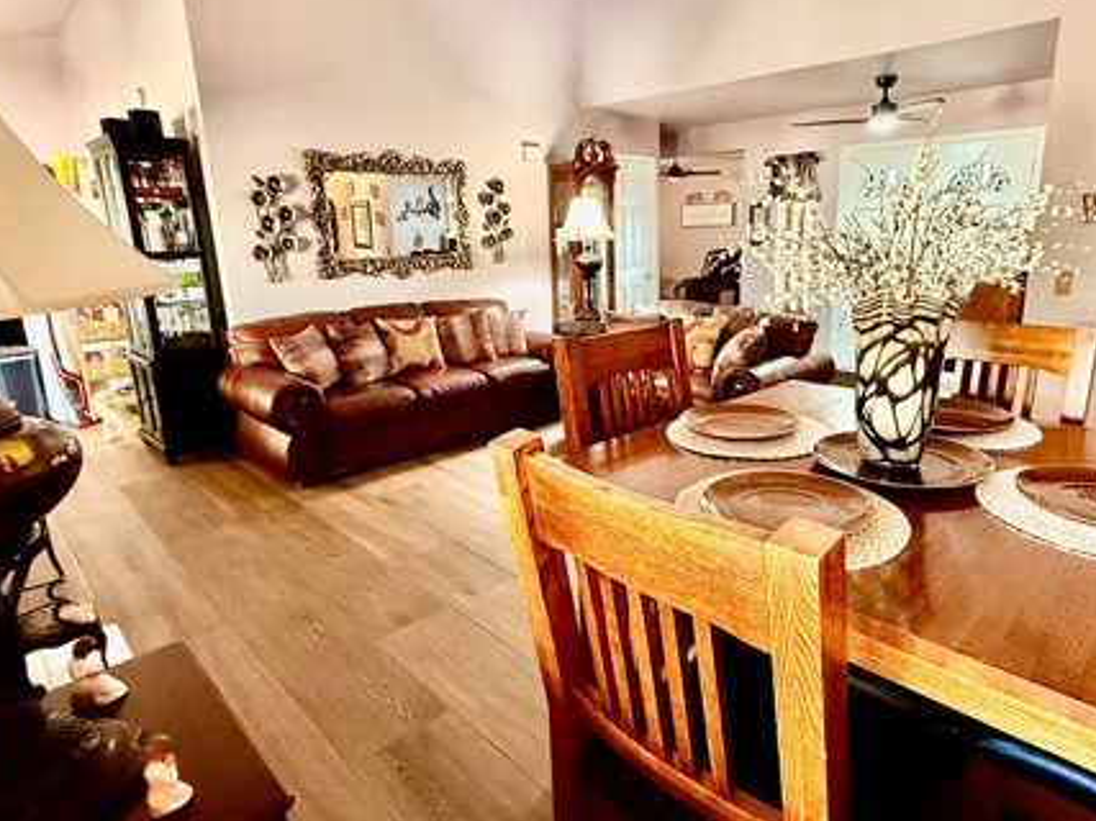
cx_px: 634
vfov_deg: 63.4
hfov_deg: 78.4
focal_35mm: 21
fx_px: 665
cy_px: 390
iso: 800
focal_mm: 2.22
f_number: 2.2
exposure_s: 1/60
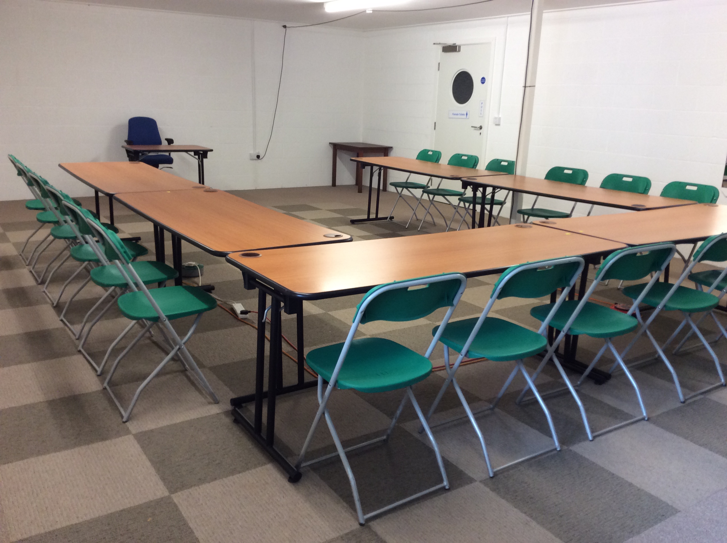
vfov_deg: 44.1
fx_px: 671
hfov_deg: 56.9
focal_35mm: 32
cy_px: 272
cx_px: 364
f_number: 2.4
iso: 64
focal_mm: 3.3
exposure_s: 1/25
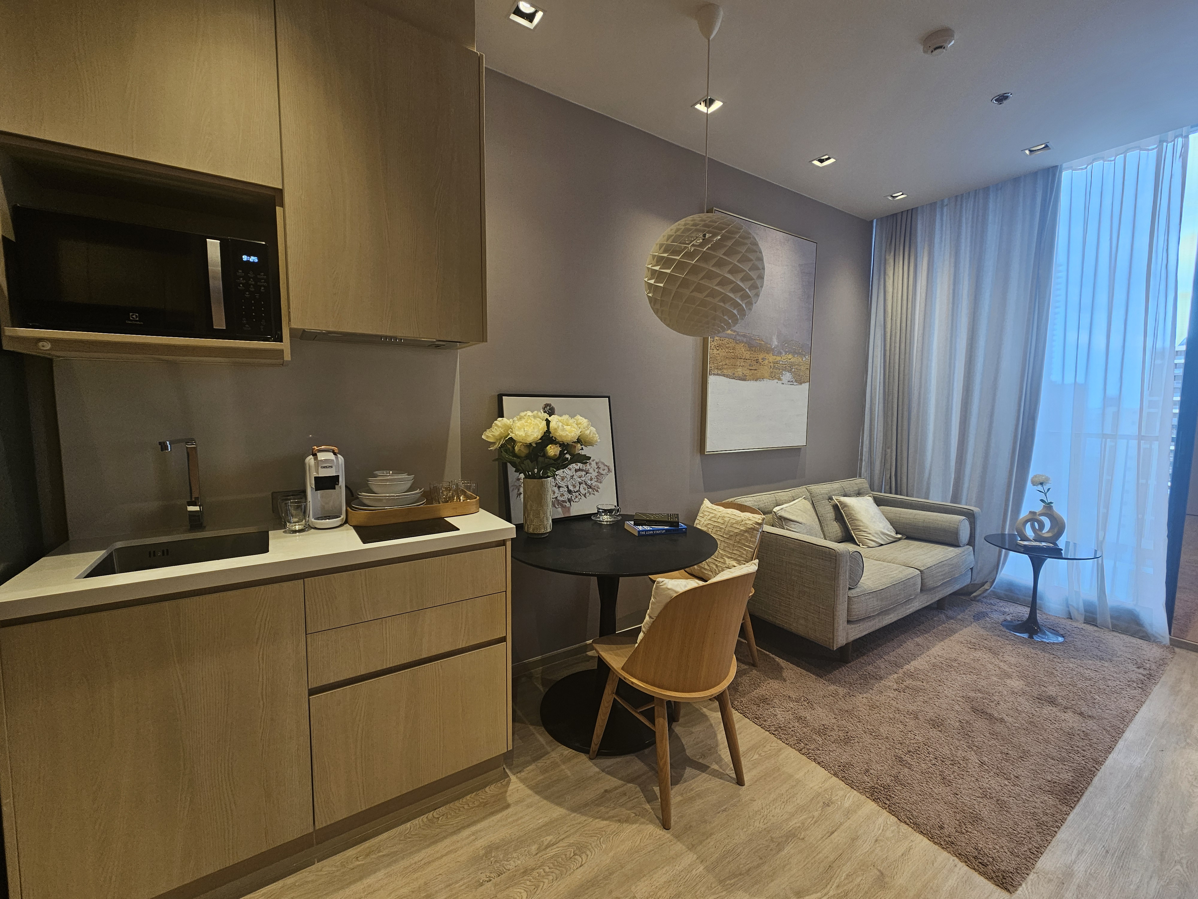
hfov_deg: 106.2
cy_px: 450
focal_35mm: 13
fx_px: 450
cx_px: 599
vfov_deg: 89.9
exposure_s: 1/100
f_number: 2.2
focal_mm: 2.2
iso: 64
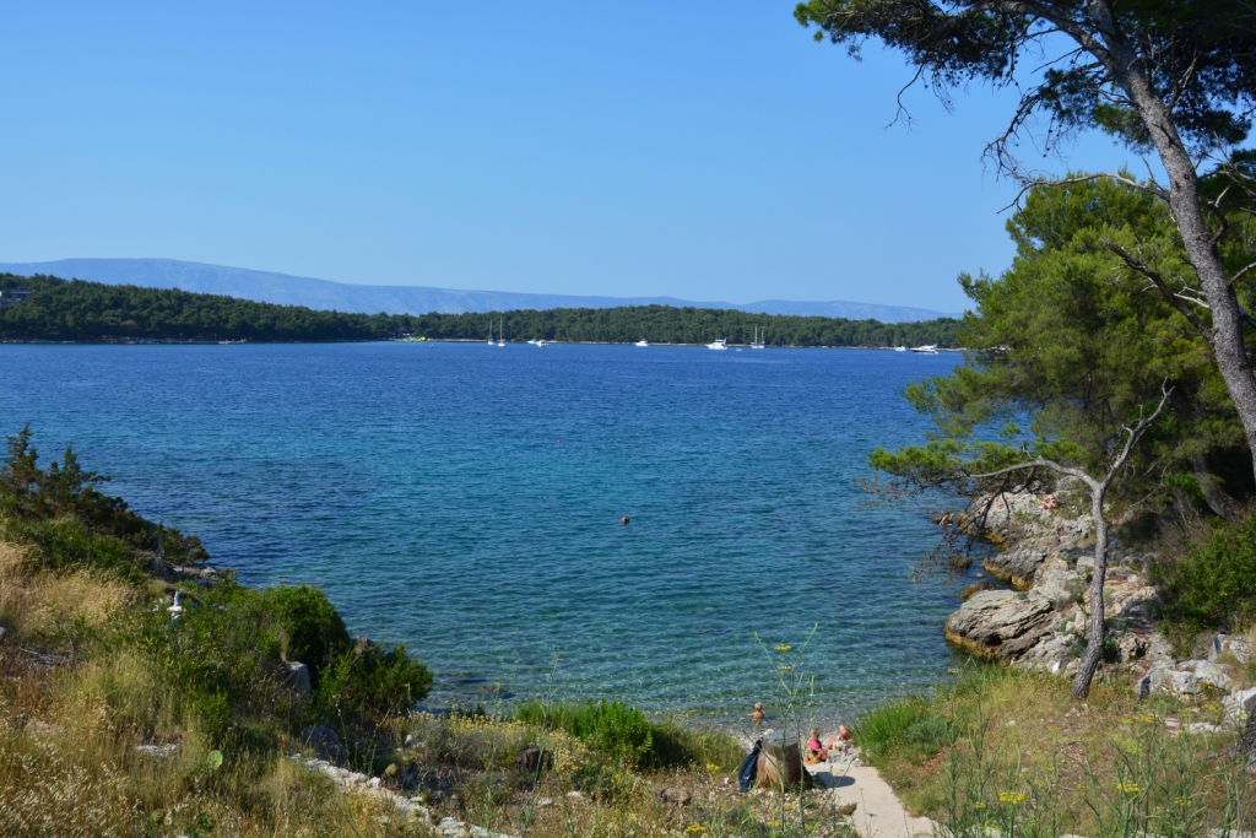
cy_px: 419
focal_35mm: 33
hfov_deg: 57.2
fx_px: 1151
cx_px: 628
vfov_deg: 40.0
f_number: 8
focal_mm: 22
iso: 250
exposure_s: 1/500
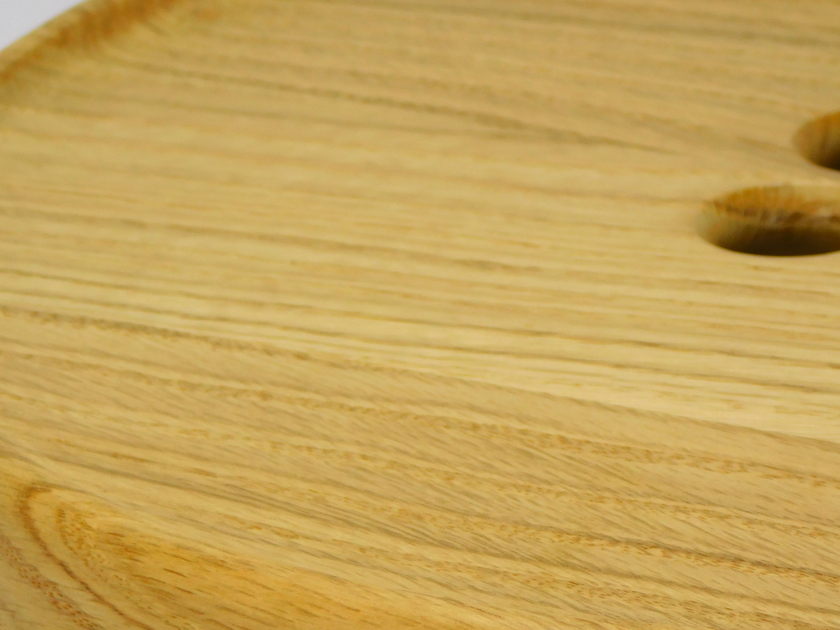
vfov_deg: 6.9
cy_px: 446
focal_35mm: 216
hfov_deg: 9.2
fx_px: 5242
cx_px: 422
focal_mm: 26.3
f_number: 5.1
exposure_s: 1/60
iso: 125
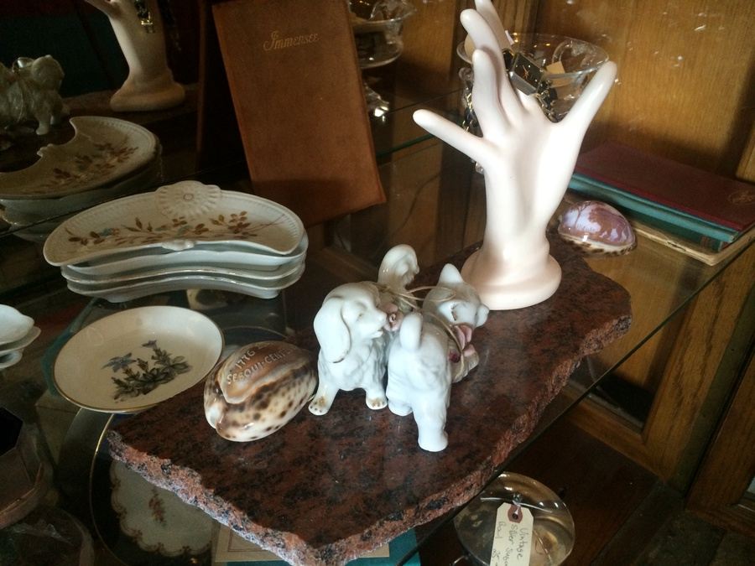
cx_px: 378
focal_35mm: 30
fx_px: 654
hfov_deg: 60.0
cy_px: 283
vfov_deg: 46.8
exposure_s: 1/30
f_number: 2.2
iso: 250
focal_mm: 4.12
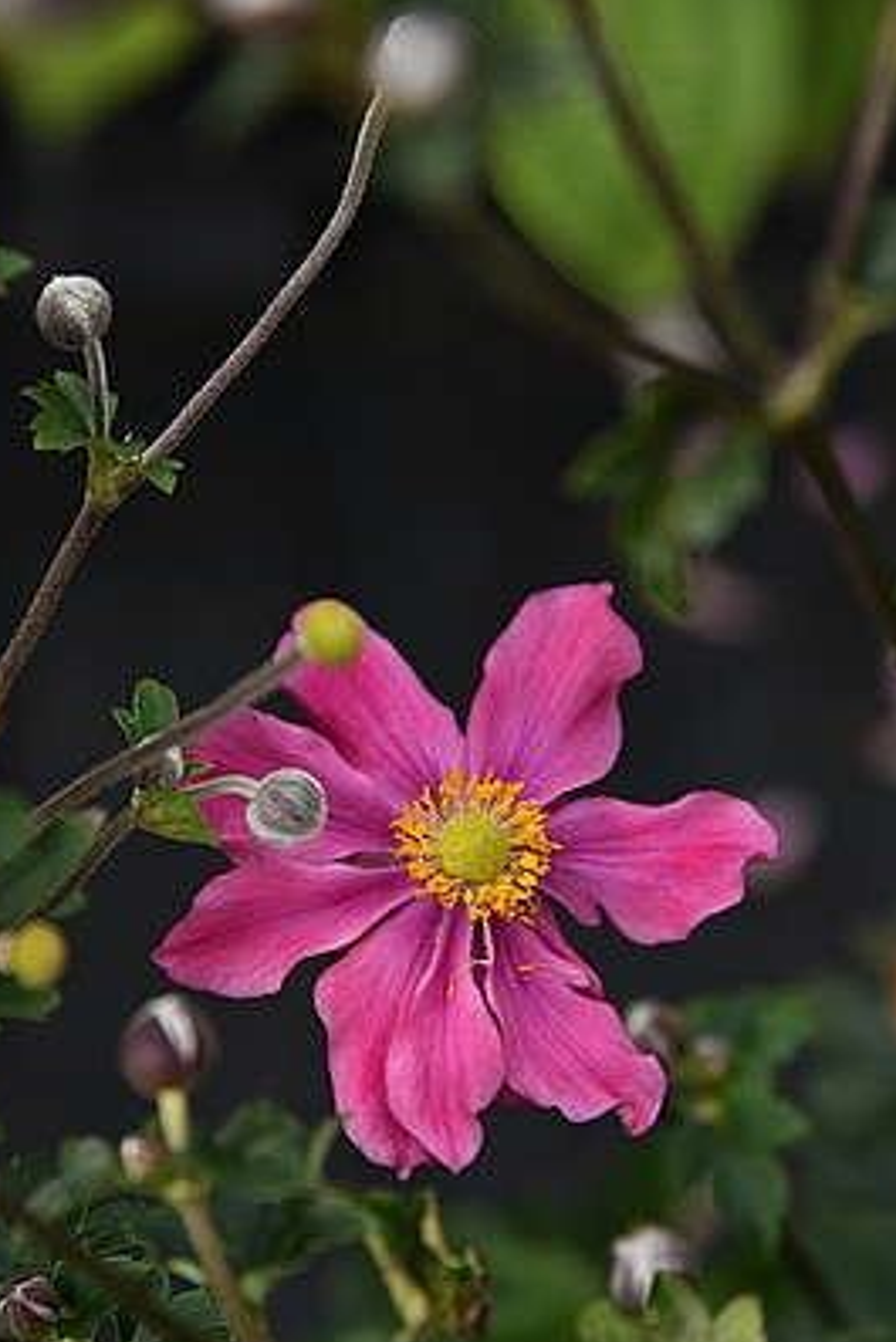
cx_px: 463
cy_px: 696
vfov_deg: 15.1
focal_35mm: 136
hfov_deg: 10.1
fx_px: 5073
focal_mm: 120
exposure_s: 1/320
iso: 200
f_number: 6.3
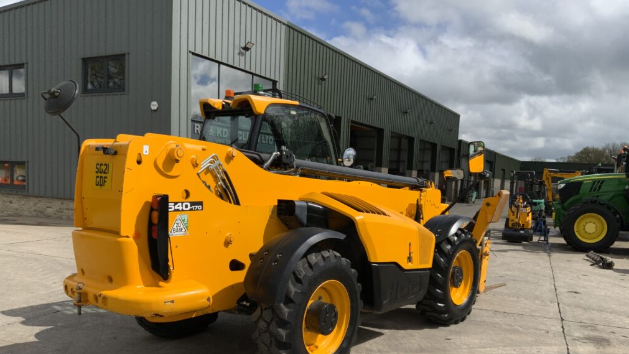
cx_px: 315
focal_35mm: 32
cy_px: 232
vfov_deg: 36.4
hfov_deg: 61.0
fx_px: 534
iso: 20
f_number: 1.8
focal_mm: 3
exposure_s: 1/2959
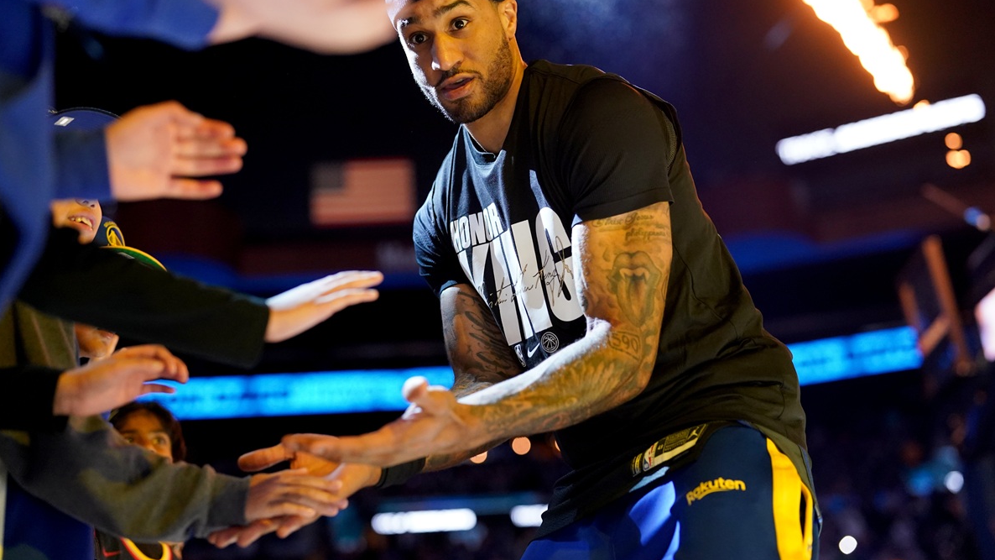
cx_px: 495
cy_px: 232
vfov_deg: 22.6
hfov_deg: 39.2
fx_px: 1398
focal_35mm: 53
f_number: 1.8
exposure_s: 1/1250
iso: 3200
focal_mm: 50
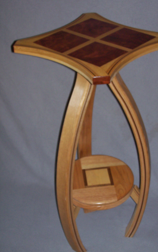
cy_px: 127
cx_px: 98
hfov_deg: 20.9
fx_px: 427
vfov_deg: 33.0
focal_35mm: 62
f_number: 3.4
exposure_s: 1/83.6
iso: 80
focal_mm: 9.4
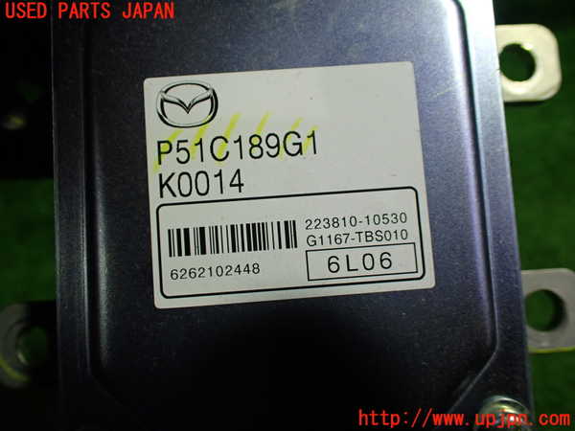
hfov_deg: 60.0
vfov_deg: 46.8
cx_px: 288
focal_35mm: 30
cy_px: 216
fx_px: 498
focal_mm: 5.4
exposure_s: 1/125
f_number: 2.3
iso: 250
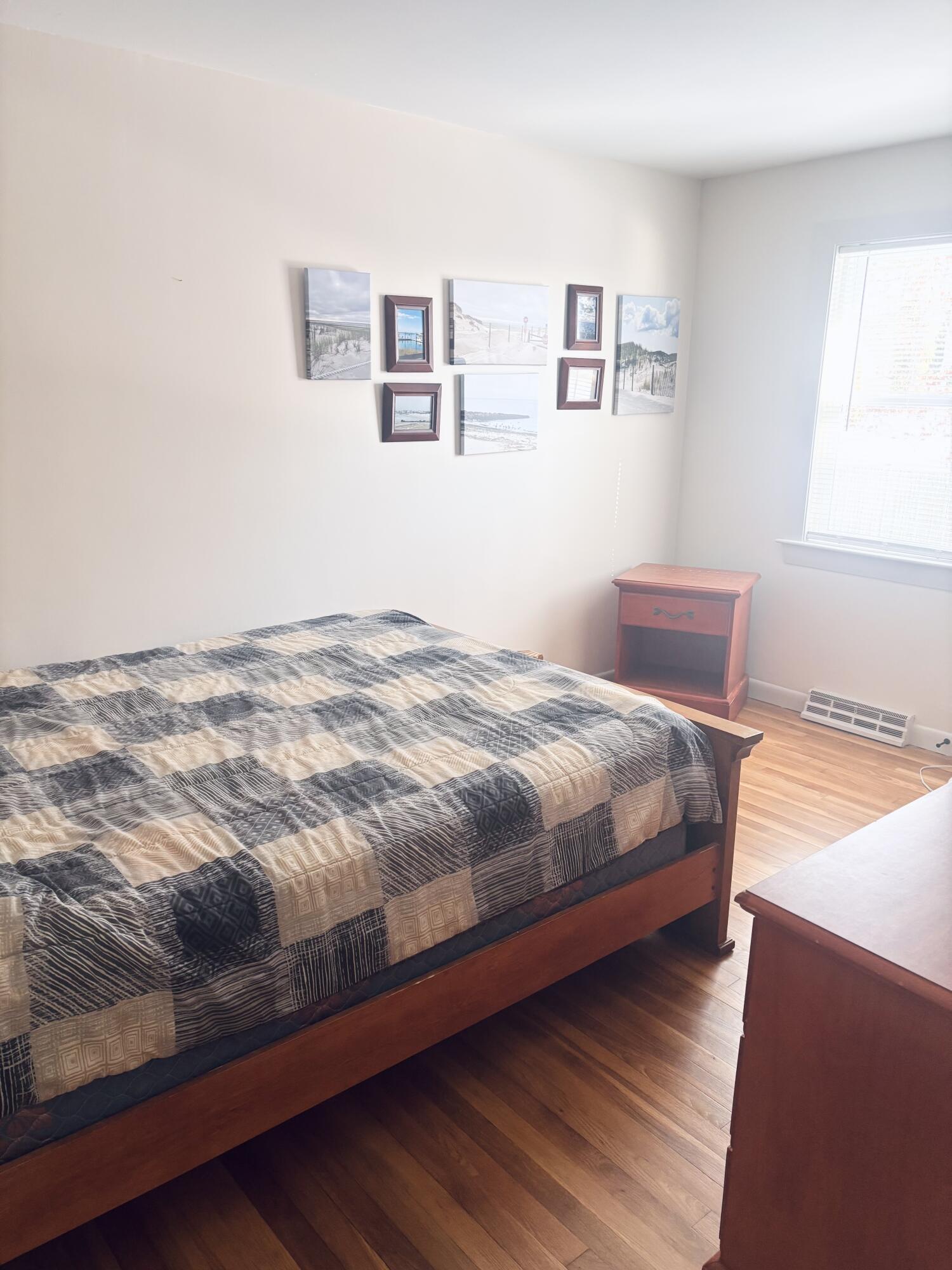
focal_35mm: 26
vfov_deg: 67.3
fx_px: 953
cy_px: 635
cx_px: 476
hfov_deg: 53.1
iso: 125
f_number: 1.6
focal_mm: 5.96
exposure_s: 1/67
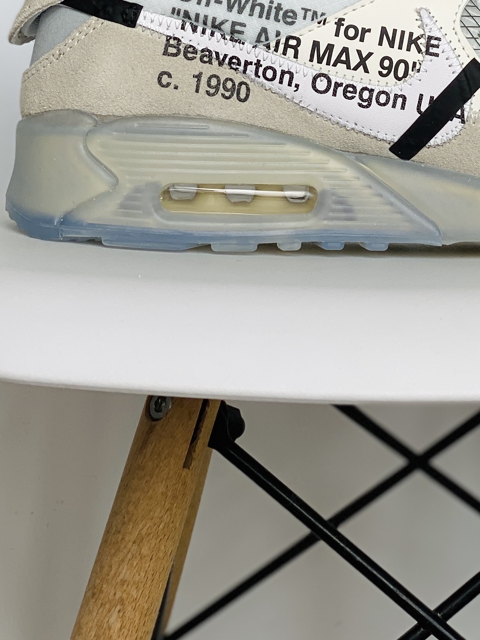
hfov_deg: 12.3
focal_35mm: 120
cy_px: -89
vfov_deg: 15.9
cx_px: 434
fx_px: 2219
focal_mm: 6
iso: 20
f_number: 2
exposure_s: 1/158
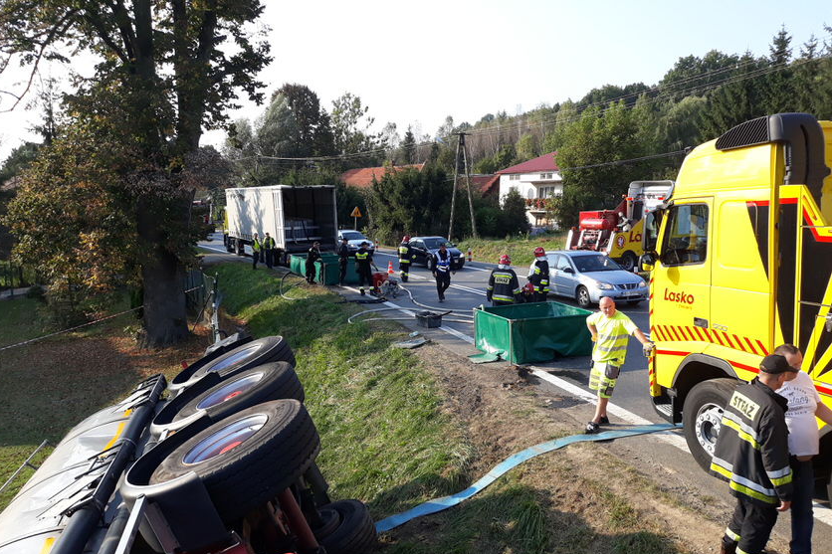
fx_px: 670
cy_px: 298
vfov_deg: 44.9
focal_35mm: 29
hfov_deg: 63.7
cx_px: 417
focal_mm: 3.71
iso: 40
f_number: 1.7
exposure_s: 1/593
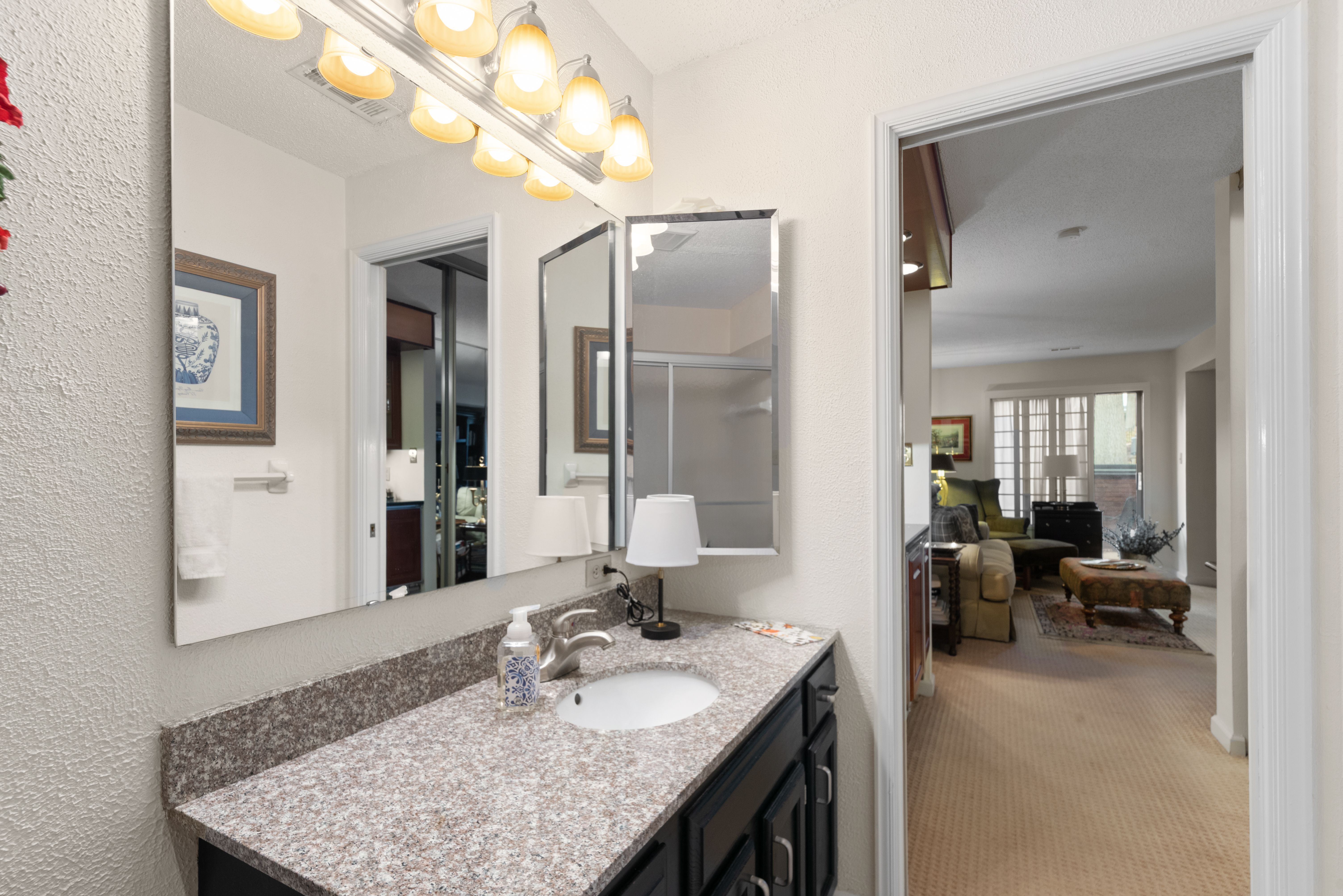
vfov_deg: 77.4
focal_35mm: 15
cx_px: 672
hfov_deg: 100.4
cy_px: 448
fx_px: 560
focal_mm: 15
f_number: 7.1
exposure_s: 1/4
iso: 400
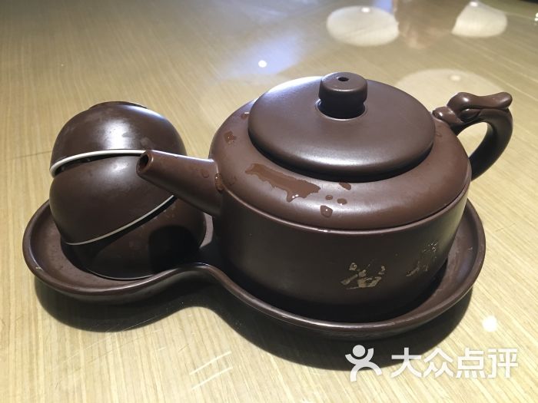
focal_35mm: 29
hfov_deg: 61.7
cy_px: 202
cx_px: 269
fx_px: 451
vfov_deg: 48.2
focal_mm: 4.15
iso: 160
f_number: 2.2
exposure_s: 1/33
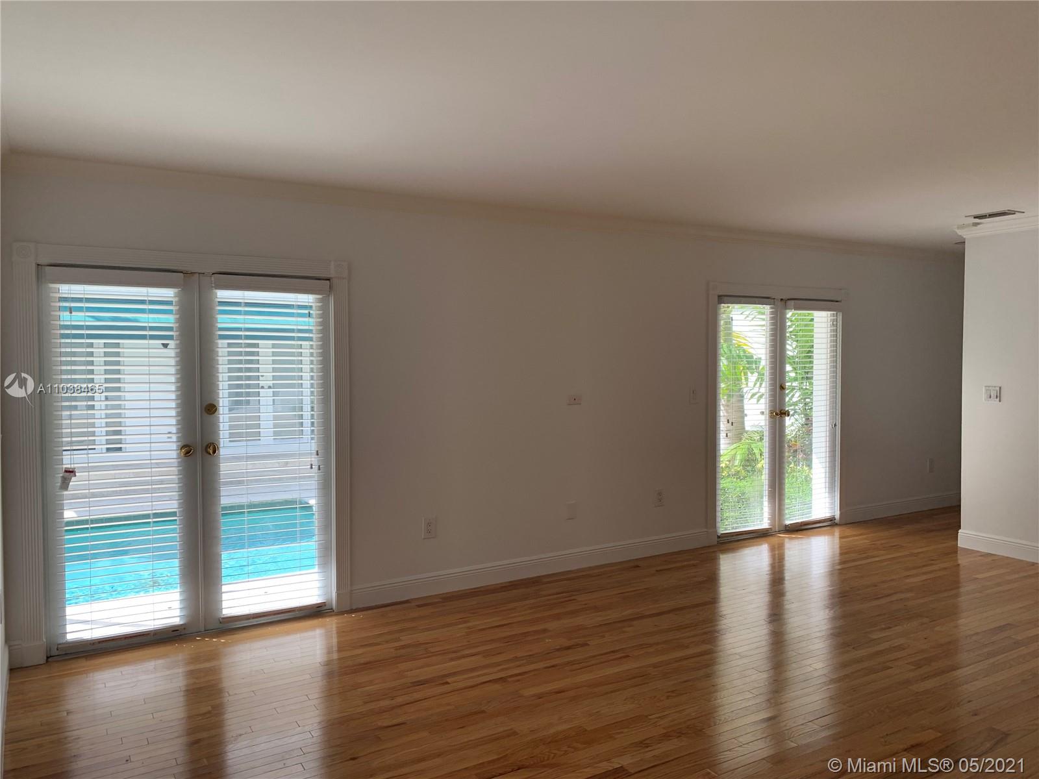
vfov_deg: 53.1
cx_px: 520
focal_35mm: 26
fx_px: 780
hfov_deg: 67.3
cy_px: 390
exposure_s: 1/152
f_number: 1.8
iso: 25
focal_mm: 4.25
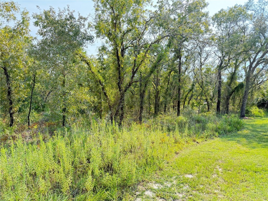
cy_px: 100
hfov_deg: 71.6
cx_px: 134
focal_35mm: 24
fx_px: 186
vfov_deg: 56.8
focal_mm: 6.76
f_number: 1.78
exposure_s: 1/788
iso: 100
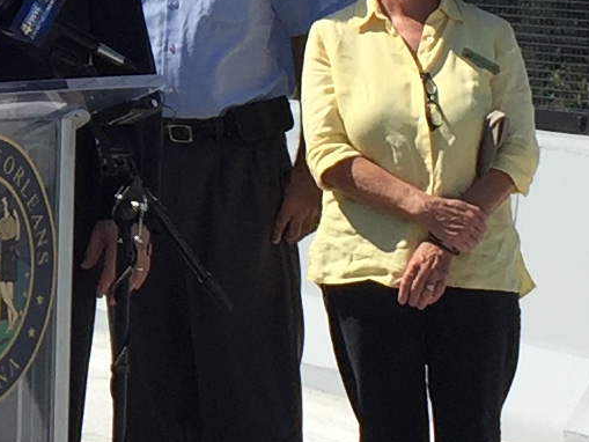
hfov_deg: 10.3
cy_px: -27
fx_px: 3166
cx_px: -312
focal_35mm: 186
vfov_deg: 7.9
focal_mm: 4.15
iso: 32
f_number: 2.2
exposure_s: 1/2326
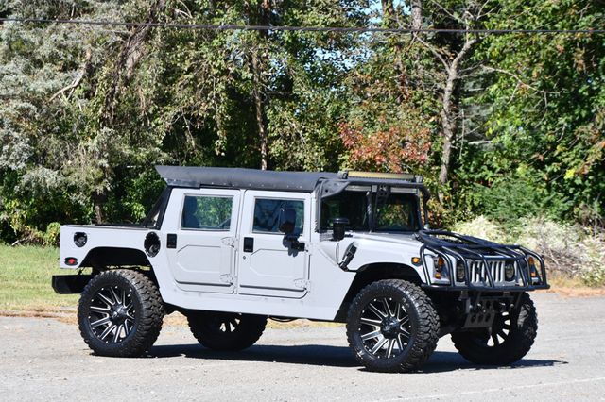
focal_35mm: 153
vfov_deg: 9.0
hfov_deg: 13.4
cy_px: 201
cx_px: 302
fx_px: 2570
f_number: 8
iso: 180
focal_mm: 102
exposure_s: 1/250
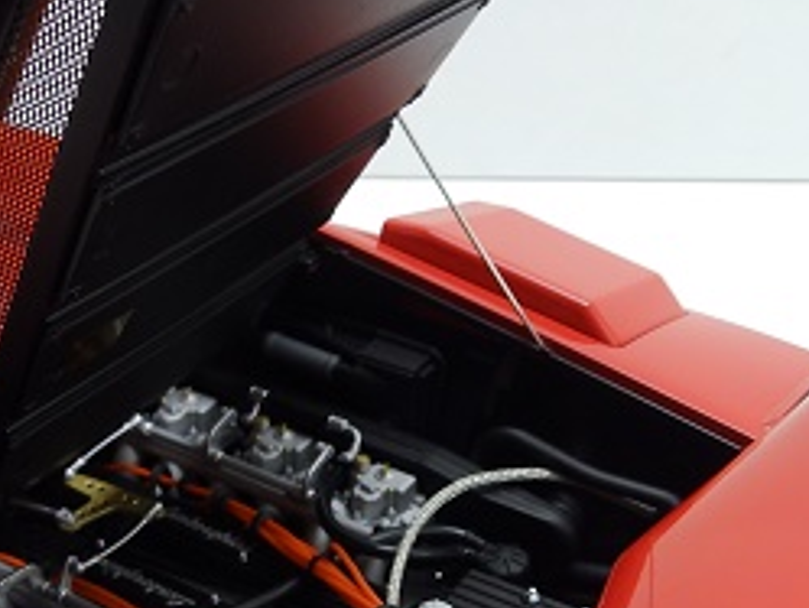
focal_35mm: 53
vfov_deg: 26.6
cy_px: 549
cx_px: 364
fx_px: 1239
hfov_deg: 36.1
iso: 100
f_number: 3.4
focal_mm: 4
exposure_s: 1/30
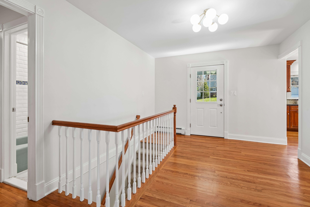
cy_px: 104
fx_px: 138
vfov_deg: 73.7
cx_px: 155
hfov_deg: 96.7
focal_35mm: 16
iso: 400
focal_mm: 16
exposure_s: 1/15
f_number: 8
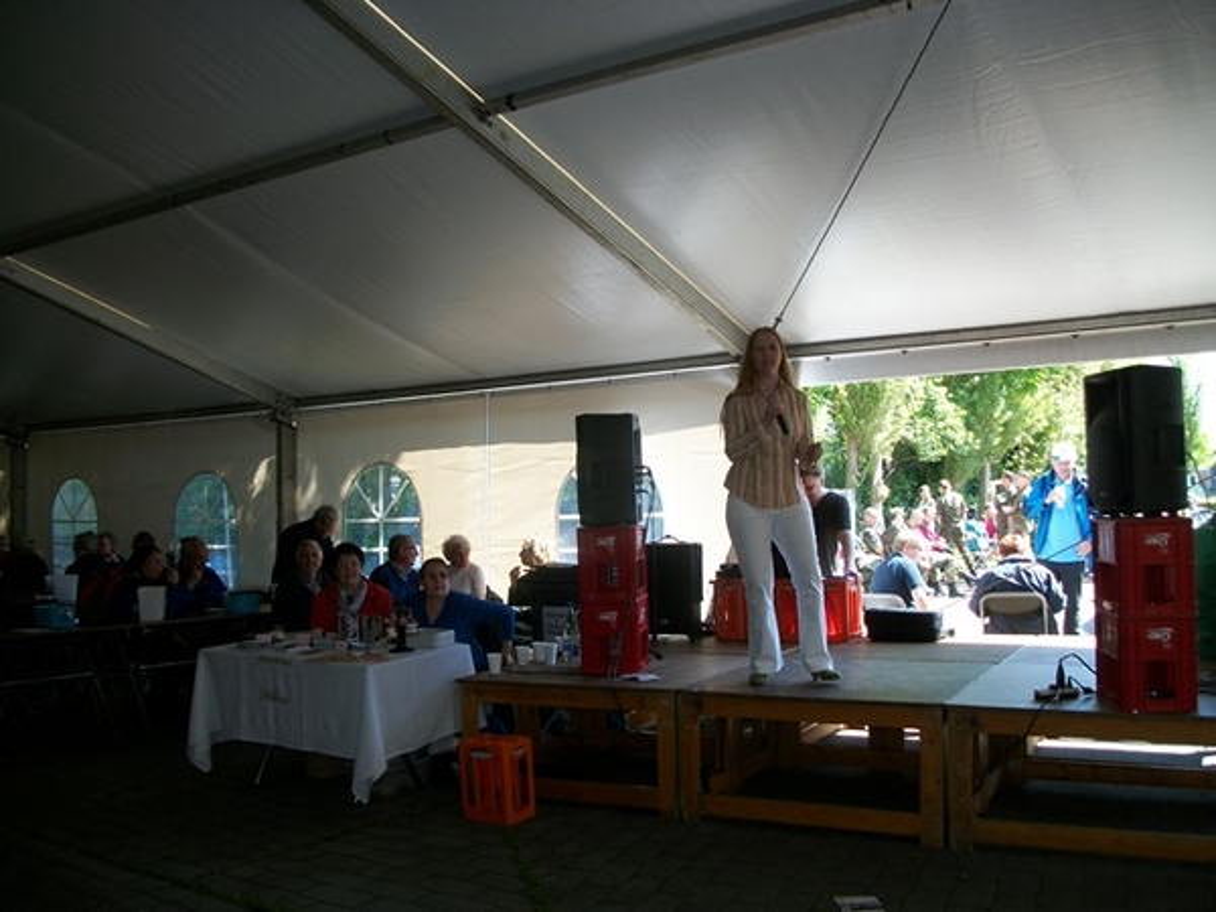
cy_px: 456
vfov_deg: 44.2
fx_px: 1124
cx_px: 608
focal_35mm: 32
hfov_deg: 56.8
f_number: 2.9
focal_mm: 5.7
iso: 80
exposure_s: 1/125
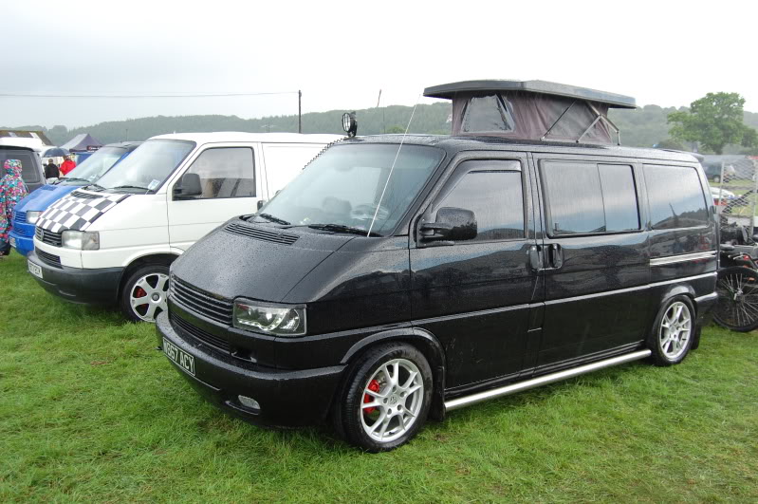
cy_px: 252
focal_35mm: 30
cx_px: 379
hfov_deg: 62.0
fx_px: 631
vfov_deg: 43.5
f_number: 5.6
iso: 280
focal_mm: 20
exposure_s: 1/125
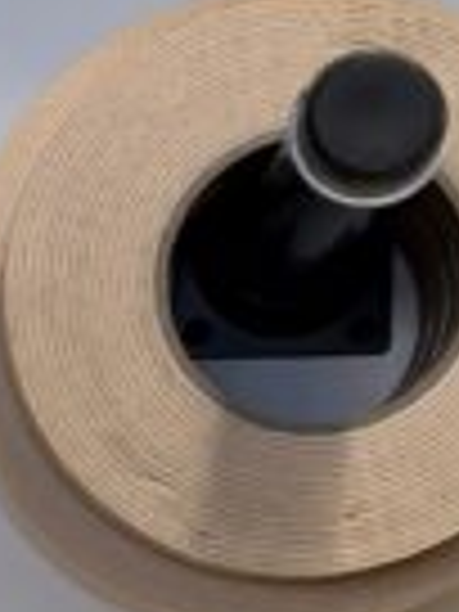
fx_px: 3200
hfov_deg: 7.2
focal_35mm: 181
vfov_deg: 10.7
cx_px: 1449
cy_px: -189
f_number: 1.78
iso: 125
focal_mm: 6.76
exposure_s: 1/50
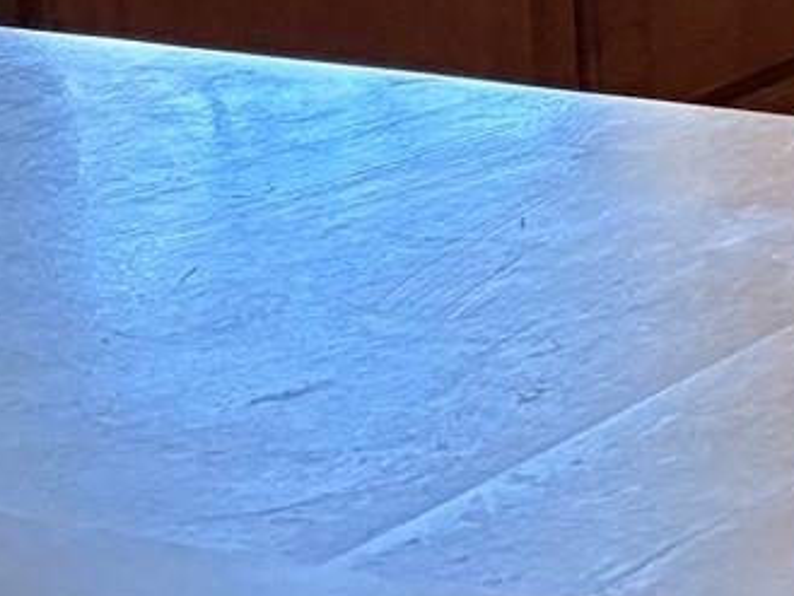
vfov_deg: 8.6
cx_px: 2104
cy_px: -668
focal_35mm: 162
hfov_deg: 10.1
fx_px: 3717
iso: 500
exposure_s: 1/60
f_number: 1.6
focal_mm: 5.96
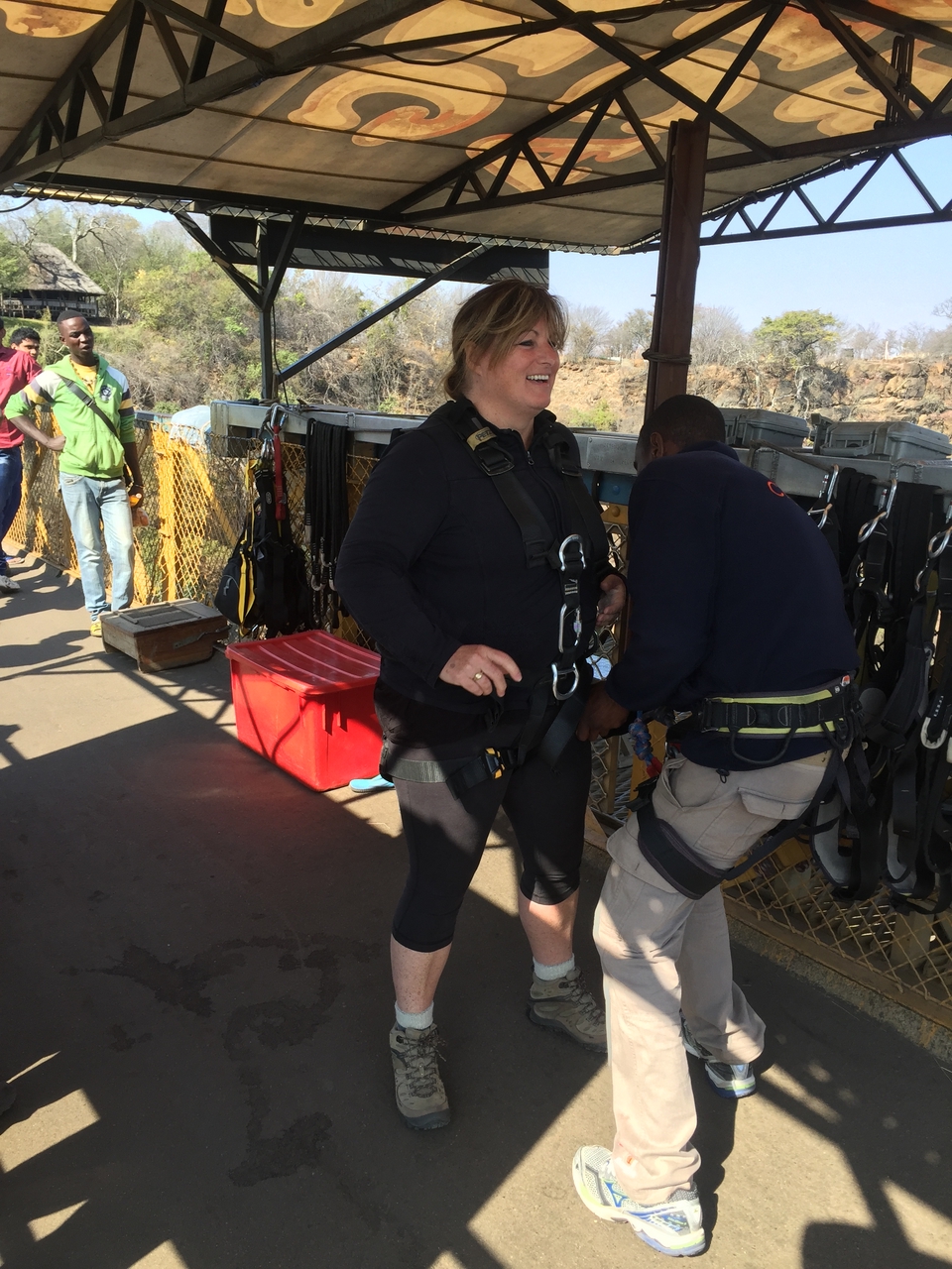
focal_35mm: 29
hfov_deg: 48.2
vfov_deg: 61.7
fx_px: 1063
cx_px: 476
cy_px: 634
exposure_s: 1/455
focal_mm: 4.15
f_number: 2.2
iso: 32
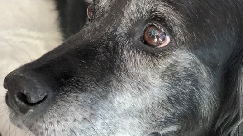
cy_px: 25
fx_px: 696
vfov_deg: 11.2
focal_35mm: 108
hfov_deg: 19.7
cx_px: 181
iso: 100
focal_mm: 6
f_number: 2.4
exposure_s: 1/60
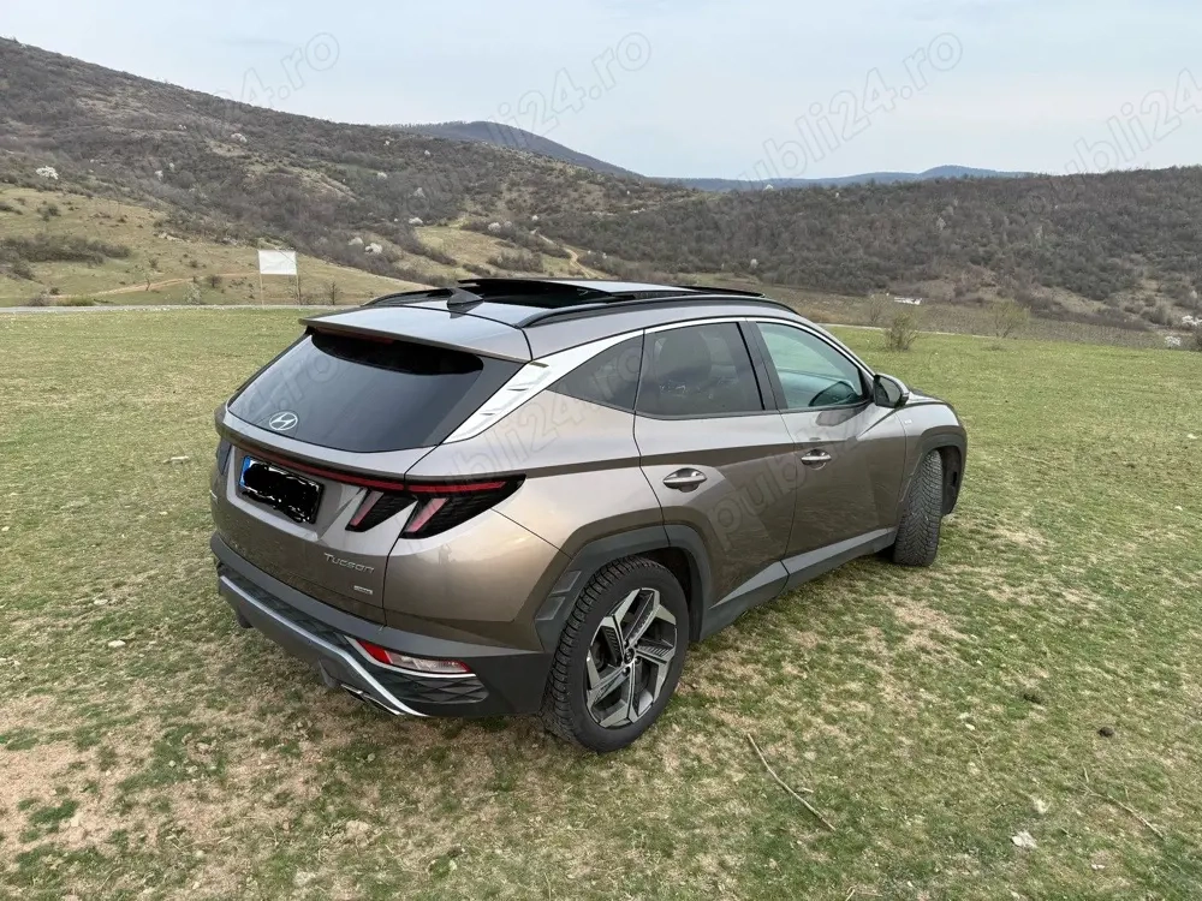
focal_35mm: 24
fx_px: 833
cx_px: 601
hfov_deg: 71.6
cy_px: 450
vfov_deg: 56.8
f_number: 1.78
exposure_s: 1/470
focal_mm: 6.76
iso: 80
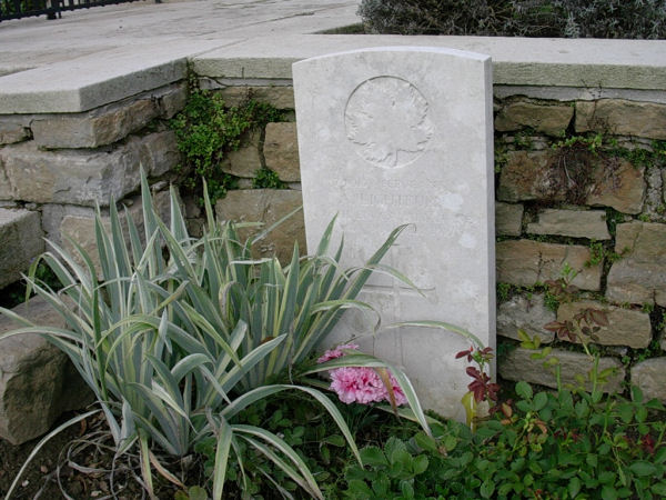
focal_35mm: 45
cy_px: 250
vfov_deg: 32.2
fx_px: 866
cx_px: 333
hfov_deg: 42.1
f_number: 5.8
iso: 70
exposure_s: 1/271
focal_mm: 6.7
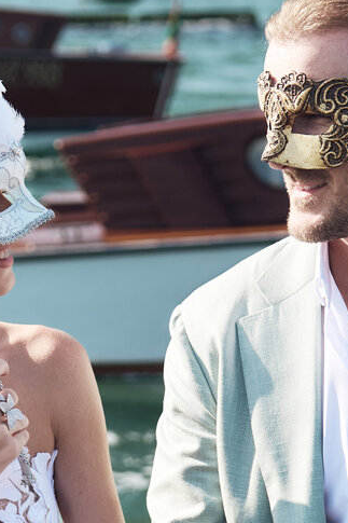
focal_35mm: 186
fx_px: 2699
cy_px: 149
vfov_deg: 11.0
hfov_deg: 7.4
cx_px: 37
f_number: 3.2
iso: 160
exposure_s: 1/2000
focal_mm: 50
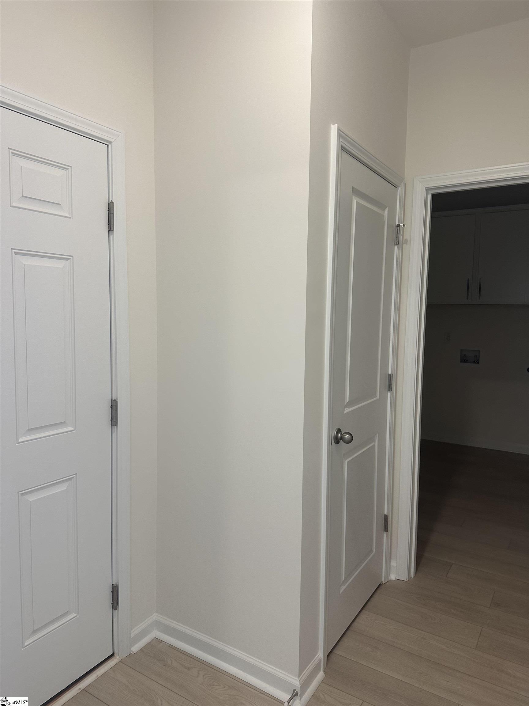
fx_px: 489
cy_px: 353
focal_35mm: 24
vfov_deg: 71.6
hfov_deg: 56.8
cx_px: 264
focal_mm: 6.86
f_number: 1.78
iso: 125
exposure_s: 1/120
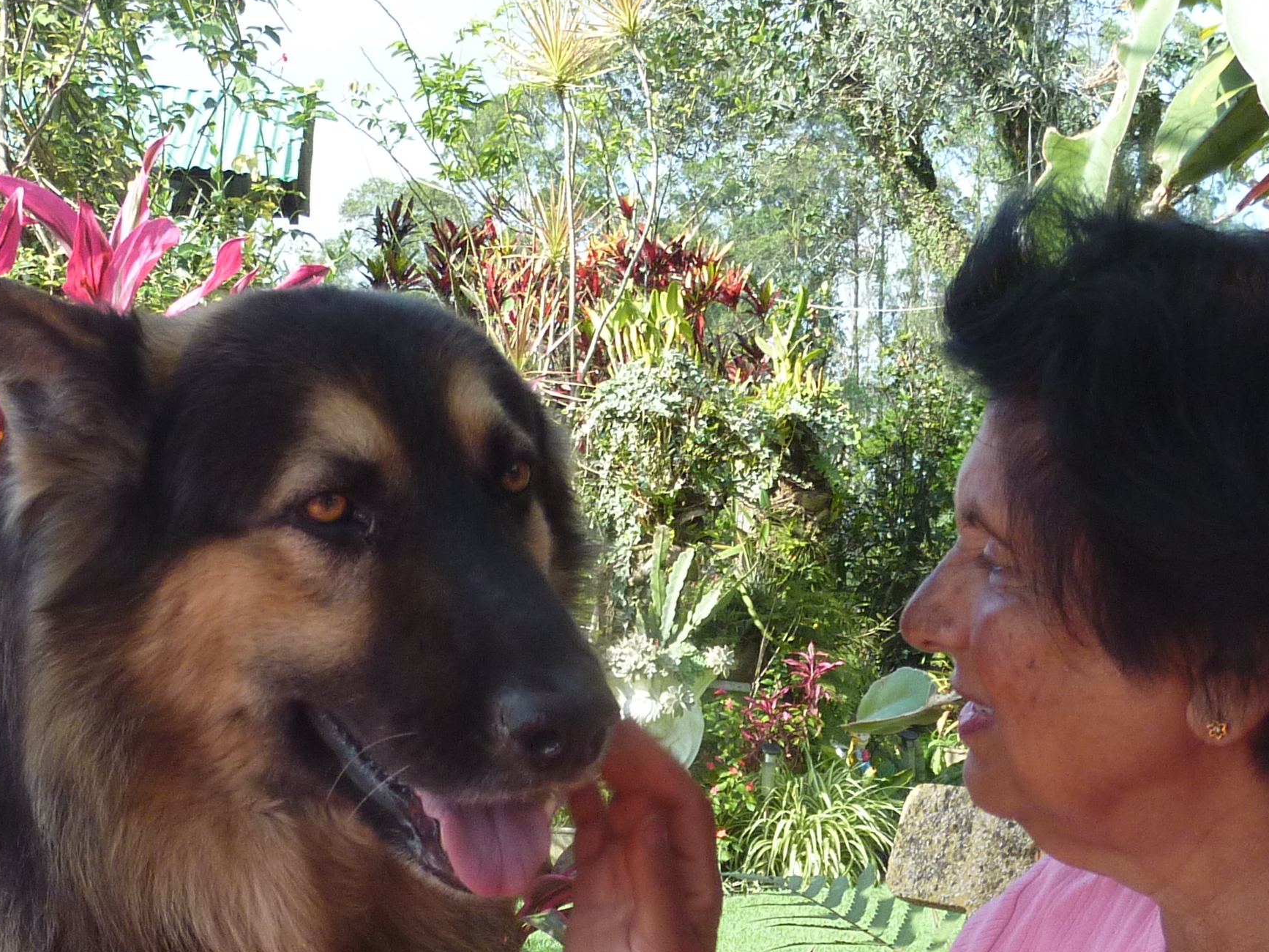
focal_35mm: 101
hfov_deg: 19.4
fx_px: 3702
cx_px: 566
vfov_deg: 14.4
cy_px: 924
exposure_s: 1/250
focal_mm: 7.9
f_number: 4
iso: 160
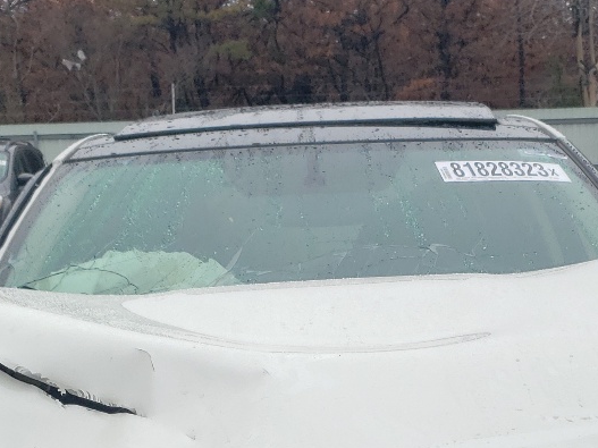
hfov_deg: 24.6
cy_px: 607
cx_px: 386
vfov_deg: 17.3
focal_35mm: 79
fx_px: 1364
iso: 50
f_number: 1.5
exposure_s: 1/667
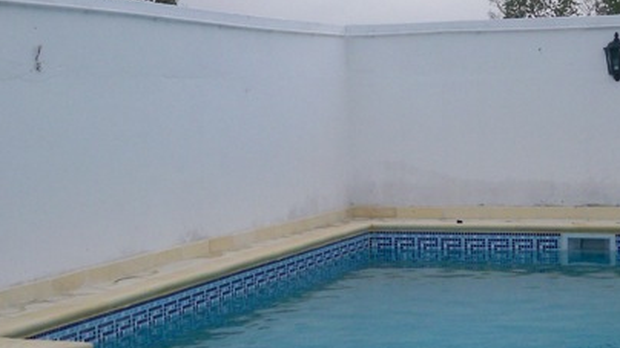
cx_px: 405
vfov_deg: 14.0
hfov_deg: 24.6
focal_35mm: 86
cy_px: 123
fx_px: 1413
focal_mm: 6.3
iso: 80
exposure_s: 1/200
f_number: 3.1
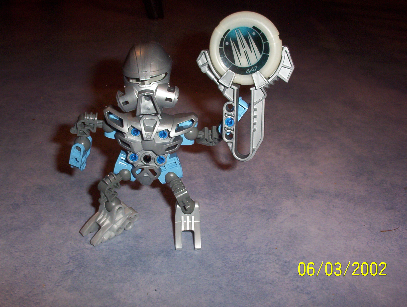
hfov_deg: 47.8
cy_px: 154
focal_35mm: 39
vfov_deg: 37.0
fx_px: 460
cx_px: 204
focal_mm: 6
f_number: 4.5
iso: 140
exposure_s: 1/30
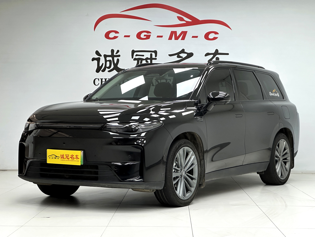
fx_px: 701
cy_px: 118
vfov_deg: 19.1
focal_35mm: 77
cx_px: 158
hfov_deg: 25.3
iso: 160
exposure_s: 1/100
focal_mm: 9
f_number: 2.8
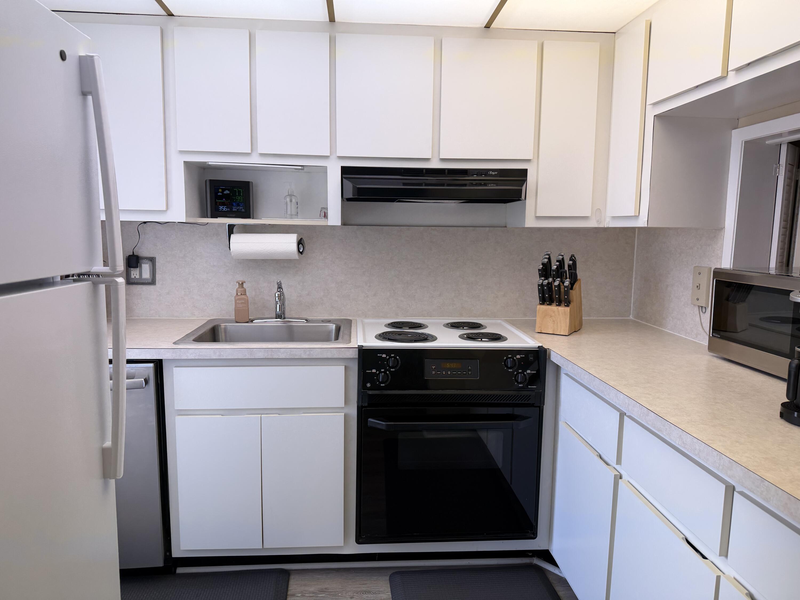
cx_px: 400
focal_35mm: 24
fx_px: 555
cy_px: 300
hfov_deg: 71.6
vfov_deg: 56.8
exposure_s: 1/120
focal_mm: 6.76
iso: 125
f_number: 1.78
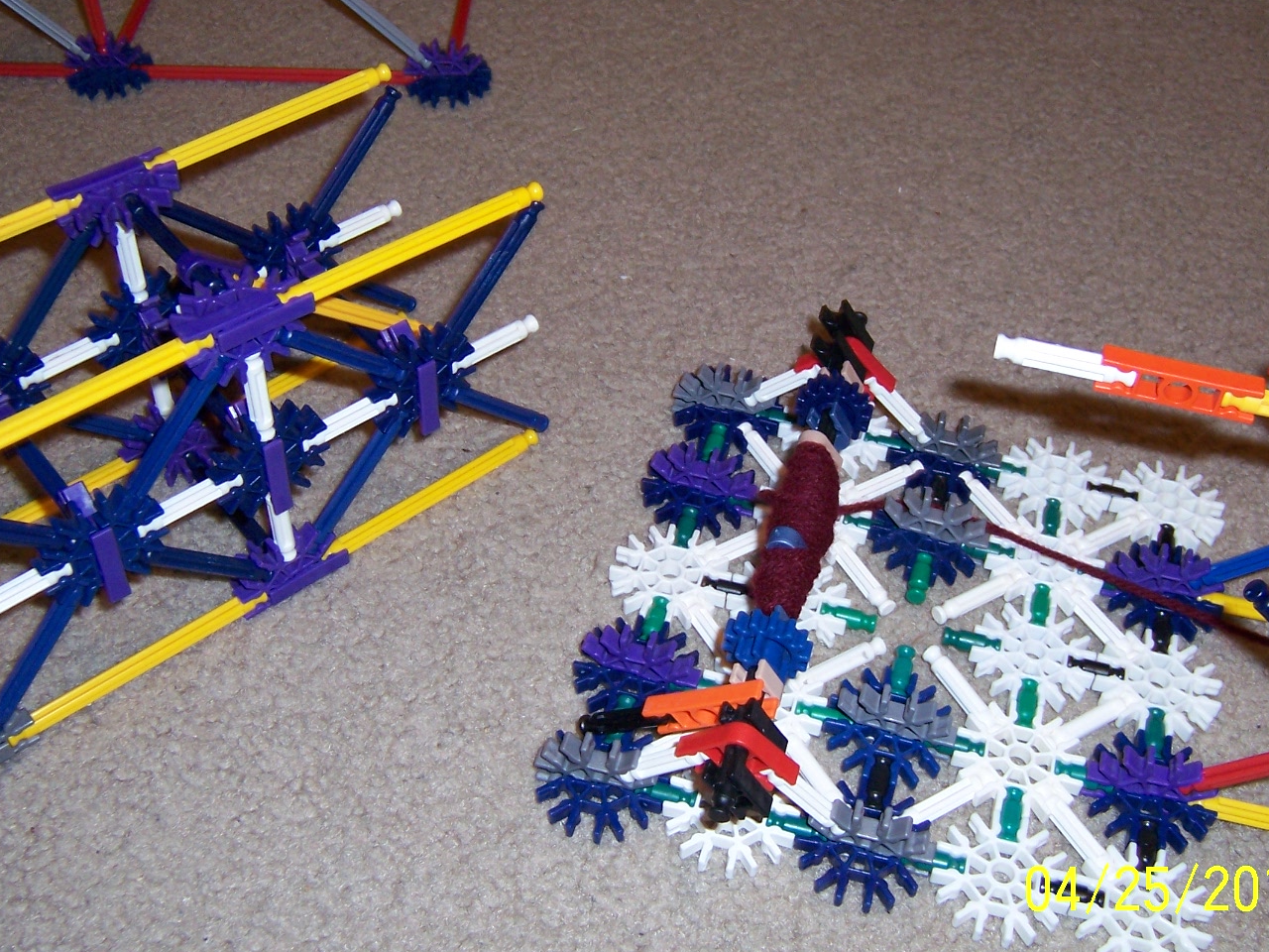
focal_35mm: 40
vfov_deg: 36.0
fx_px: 1466
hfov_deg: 46.8
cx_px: 634
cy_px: 472
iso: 140
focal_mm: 5.5
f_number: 2.8
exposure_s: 1/60
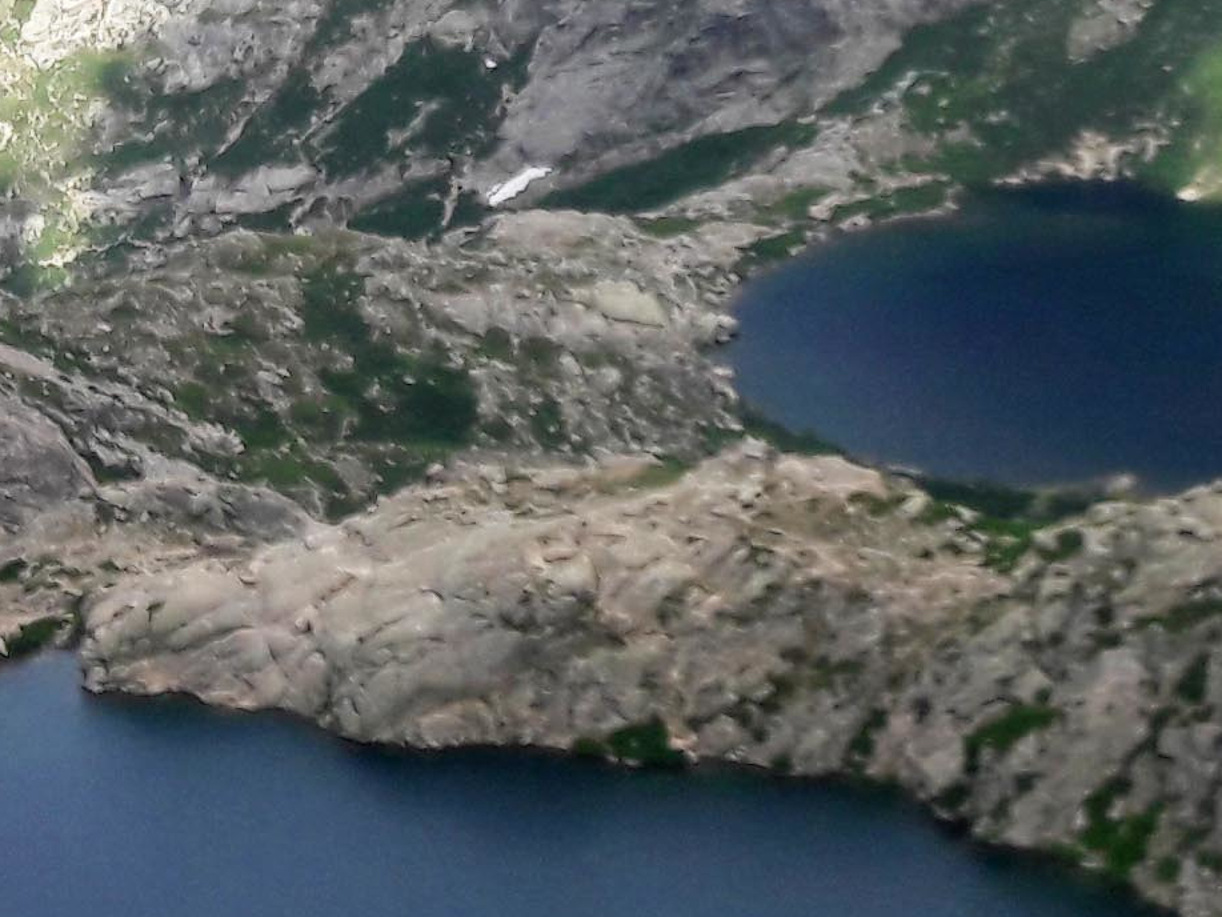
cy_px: 49
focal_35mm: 126
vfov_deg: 11.7
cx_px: 785
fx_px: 4449
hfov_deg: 15.6
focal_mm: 3.7
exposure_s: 1/1091
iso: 40
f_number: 1.9
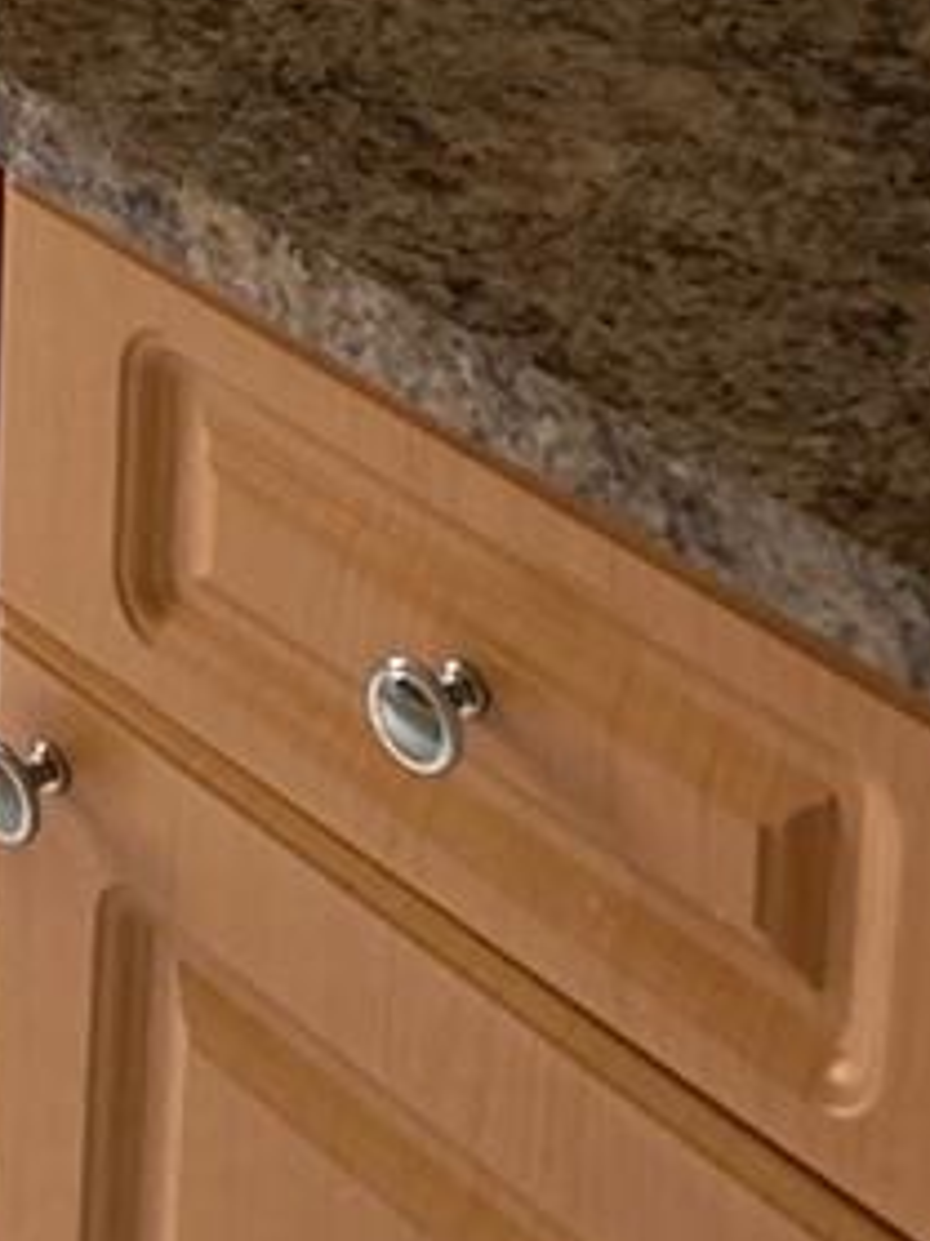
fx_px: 4015
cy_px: -1032
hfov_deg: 12.6
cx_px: -414
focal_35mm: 112
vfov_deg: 15.1
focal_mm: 5.7
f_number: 1.5
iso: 250
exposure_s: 1/60
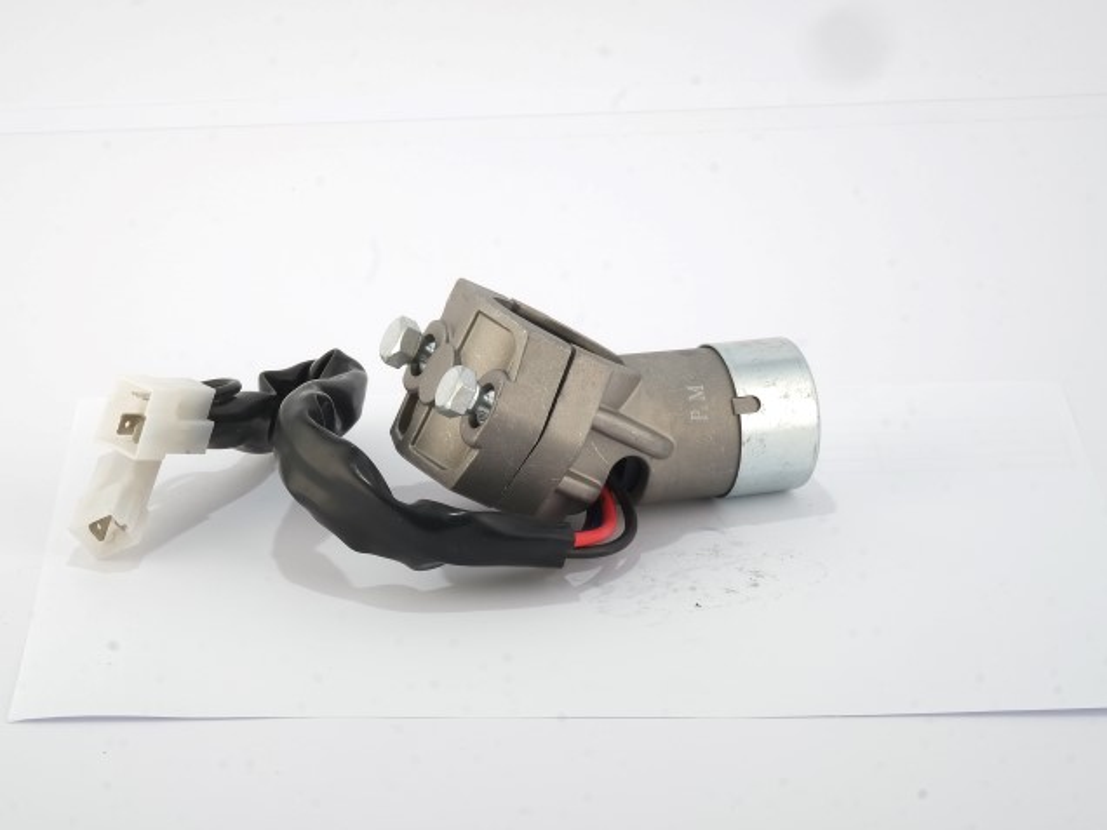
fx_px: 3134
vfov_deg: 15.1
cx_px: 487
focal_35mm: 98
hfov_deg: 20.0
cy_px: 416
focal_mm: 60
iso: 100
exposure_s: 1/125
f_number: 22
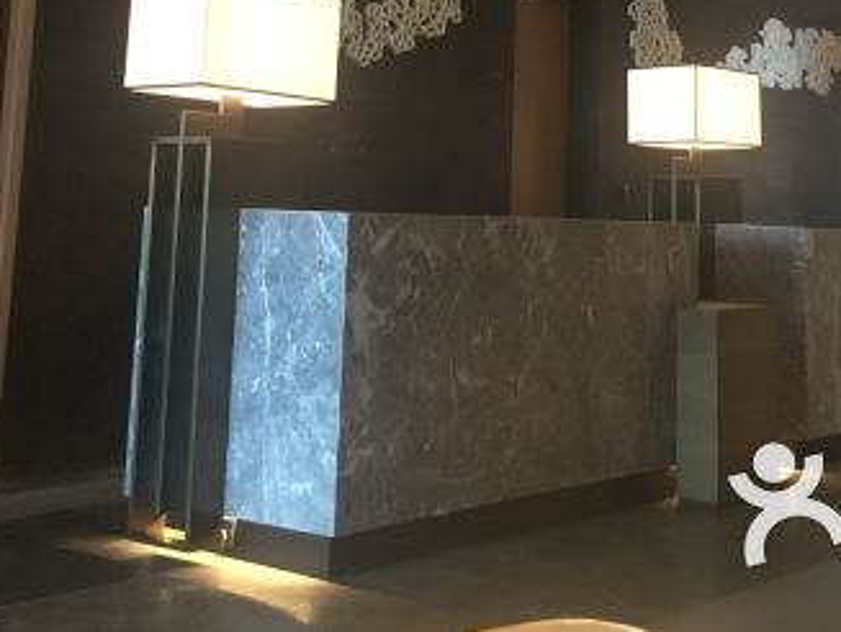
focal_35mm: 62
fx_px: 1508
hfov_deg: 31.1
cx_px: 473
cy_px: -37
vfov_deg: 22.5
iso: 125
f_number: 2.2
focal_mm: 4.15
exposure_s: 1/8
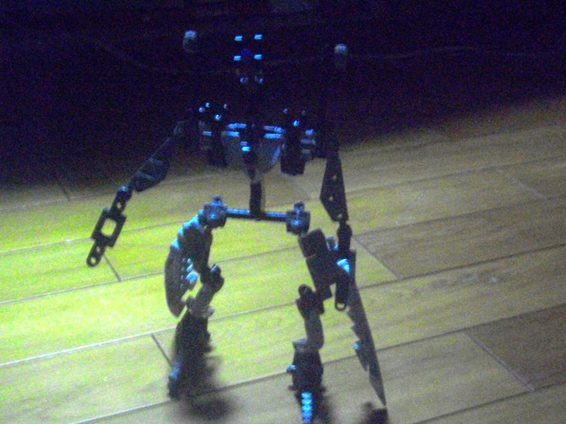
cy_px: 212
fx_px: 1014
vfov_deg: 23.7
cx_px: 283
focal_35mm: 62
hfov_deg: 31.2
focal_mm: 11
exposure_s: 1/8
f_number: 4.1
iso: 640
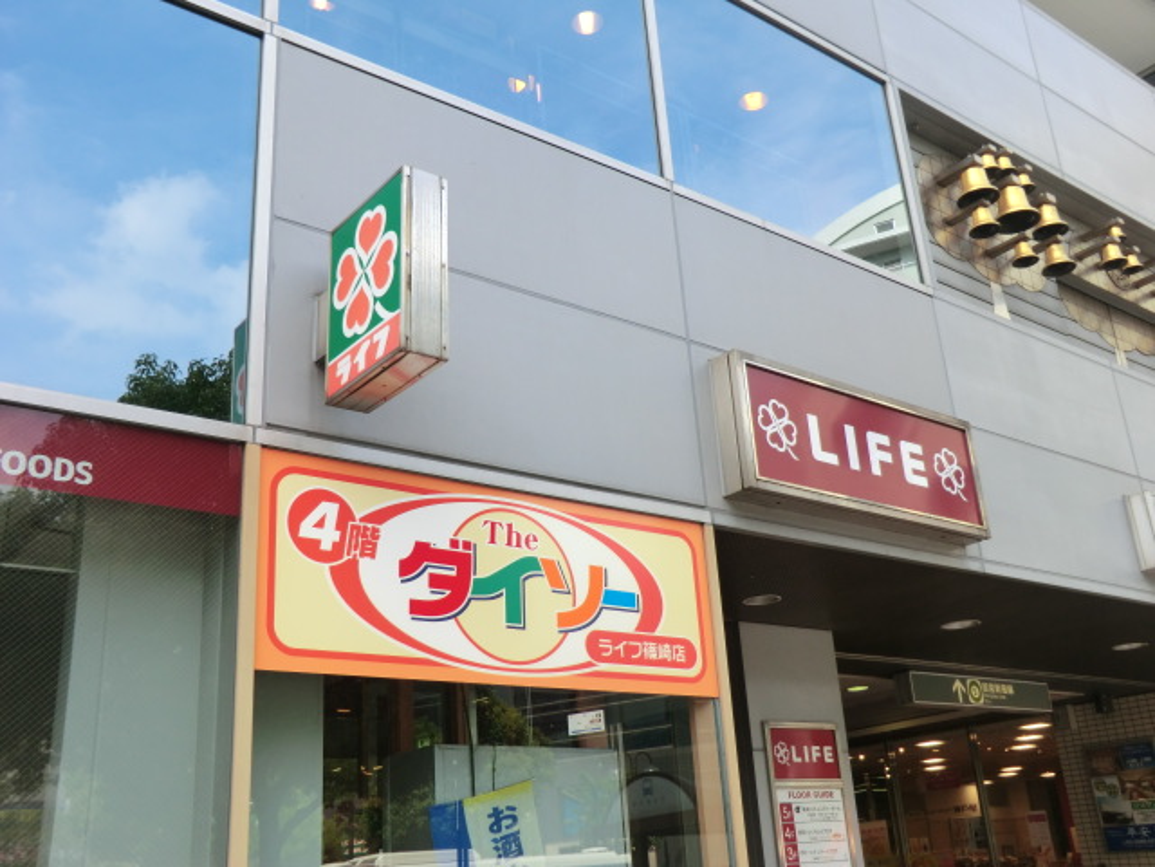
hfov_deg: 54.0
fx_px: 1134
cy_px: 434
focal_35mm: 34
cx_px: 578
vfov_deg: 41.8
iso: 80
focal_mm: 6.1
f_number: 3.6
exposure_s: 1/250
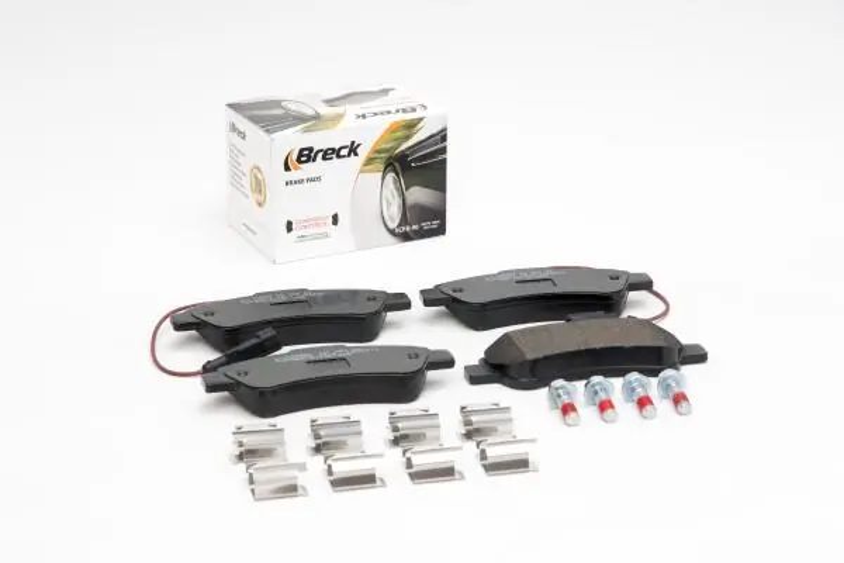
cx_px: 422
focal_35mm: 90
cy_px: 282
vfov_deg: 15.2
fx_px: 2110
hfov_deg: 22.6
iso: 100
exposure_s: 1/200
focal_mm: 60
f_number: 11
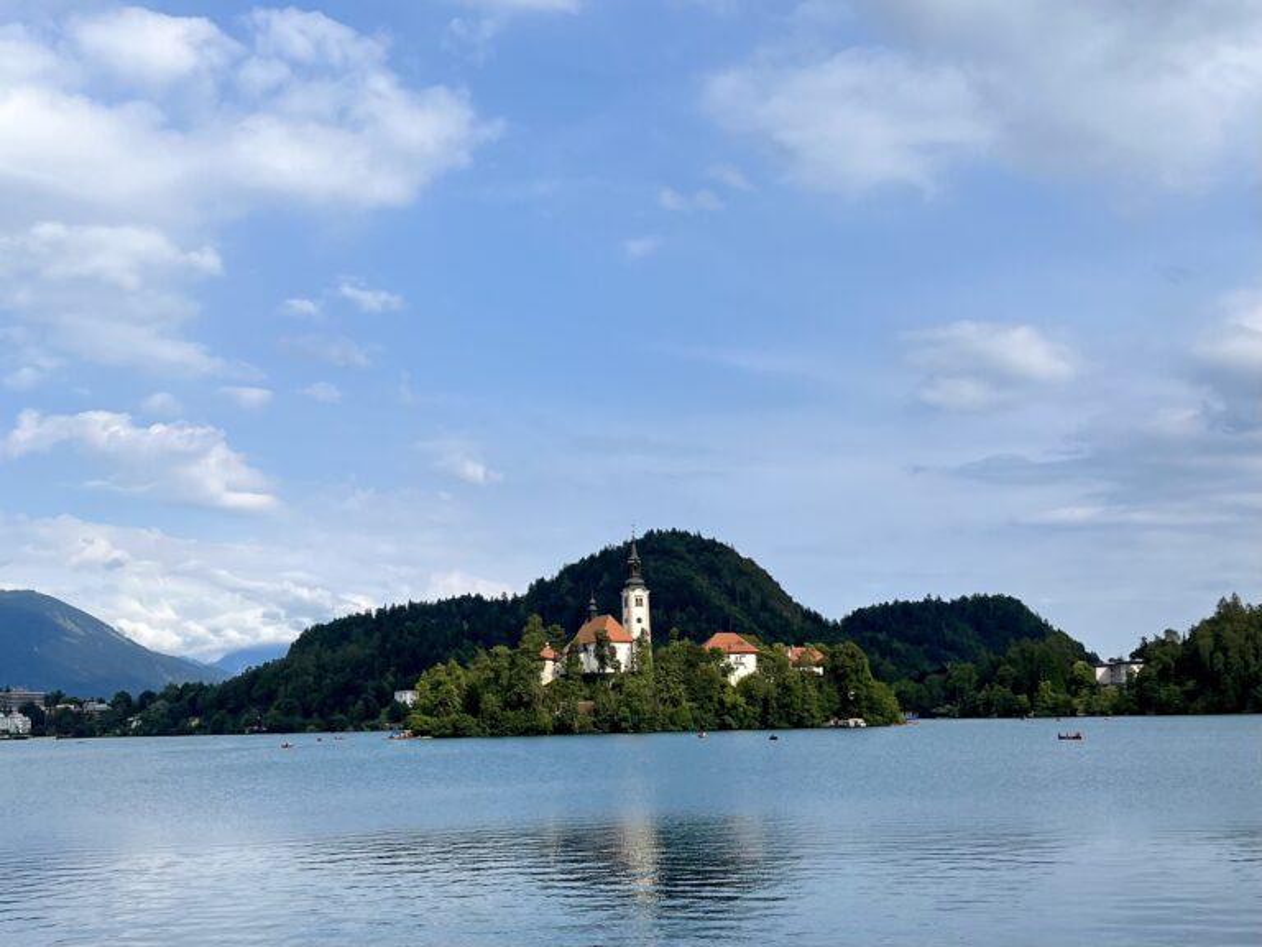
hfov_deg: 67.3
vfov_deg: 53.1
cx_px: 631
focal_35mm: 26
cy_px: 474
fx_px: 948
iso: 50
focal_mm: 5.1
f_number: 1.6
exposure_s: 1/4149
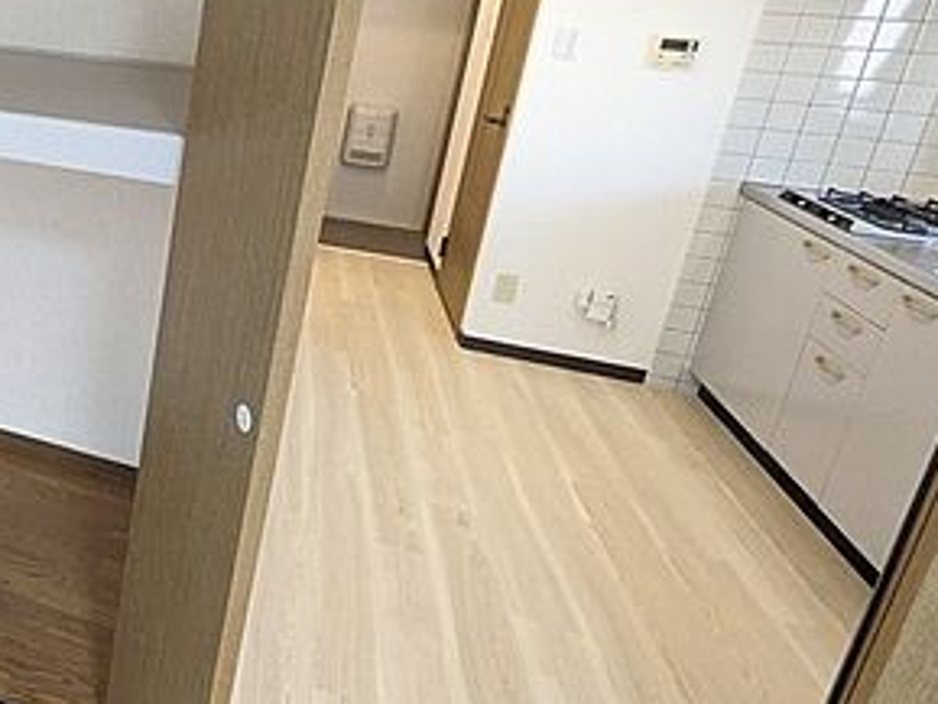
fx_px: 840
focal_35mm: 31
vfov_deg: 43.8
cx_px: -68
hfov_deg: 45.5
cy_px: 165
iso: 386
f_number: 2.2
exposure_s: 1/60
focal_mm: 1.83
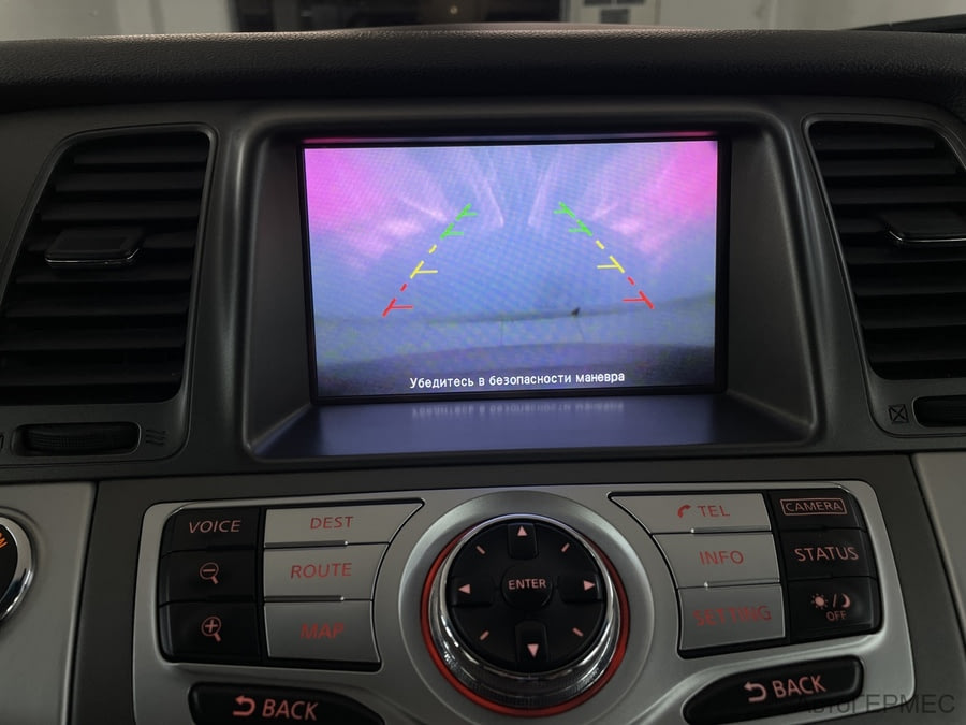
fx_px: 726
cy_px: 362
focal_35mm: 26
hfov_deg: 67.3
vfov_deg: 53.1
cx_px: 483
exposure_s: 1/113
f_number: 1.6
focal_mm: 4.2
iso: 32
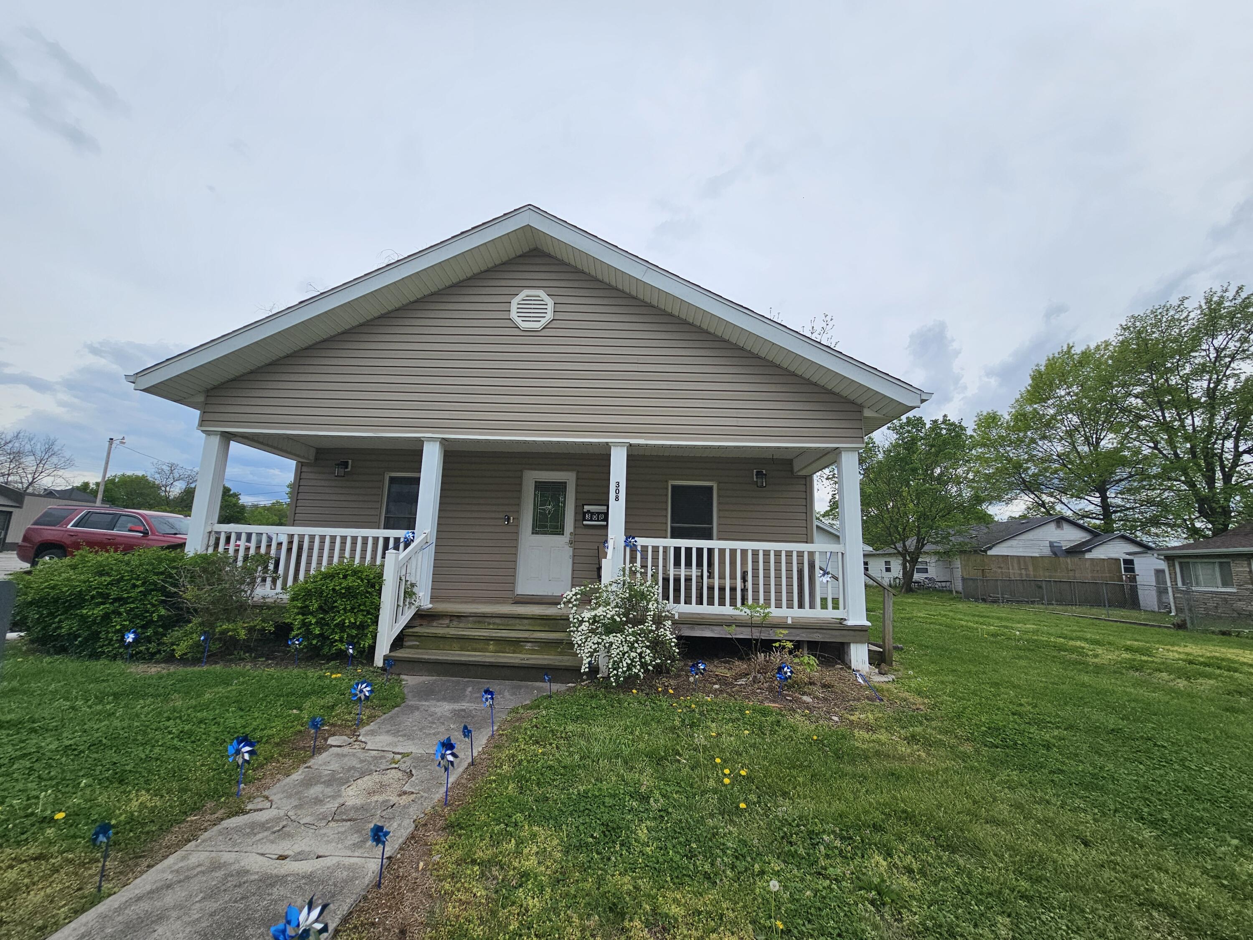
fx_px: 471
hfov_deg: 106.2
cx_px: 626
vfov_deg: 89.9
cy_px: 470
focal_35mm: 13
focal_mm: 2.2
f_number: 2.2
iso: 50
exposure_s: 1/3363
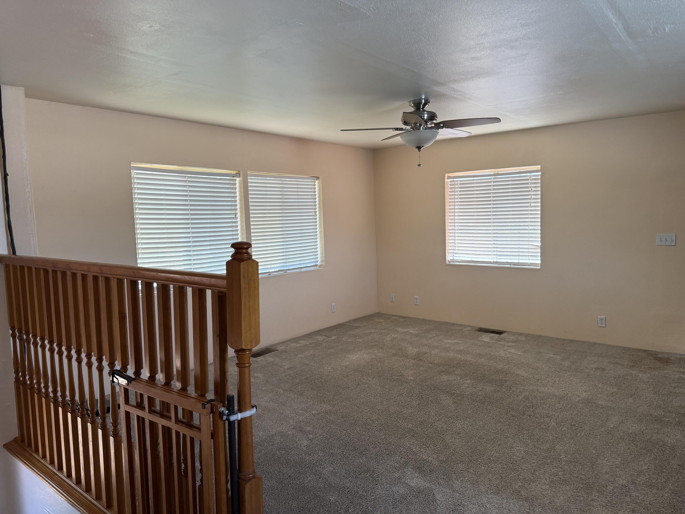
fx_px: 475
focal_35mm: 24
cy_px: 257
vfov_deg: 56.8
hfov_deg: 71.6
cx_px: 342
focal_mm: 6.76
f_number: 1.78
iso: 160
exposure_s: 1/142
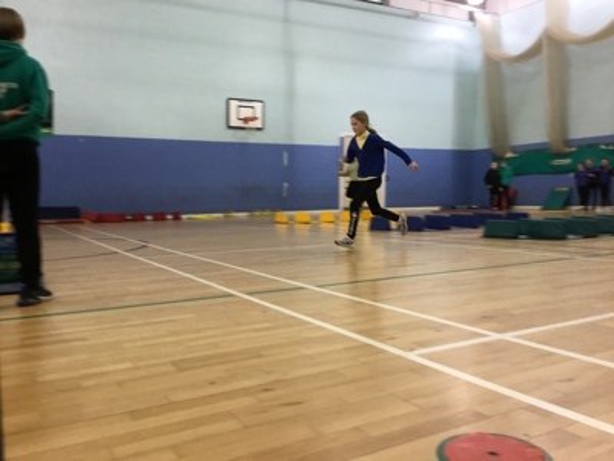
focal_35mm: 31
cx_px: 307
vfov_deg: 45.4
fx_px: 550
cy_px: 230
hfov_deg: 58.4
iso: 50
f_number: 2.4
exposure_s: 1/33
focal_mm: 3.3
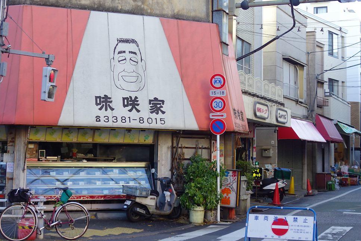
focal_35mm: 69
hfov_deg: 29.2
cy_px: 73
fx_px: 692
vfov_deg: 19.6
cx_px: 169
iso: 125
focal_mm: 13.8
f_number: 2.8
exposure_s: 1/200
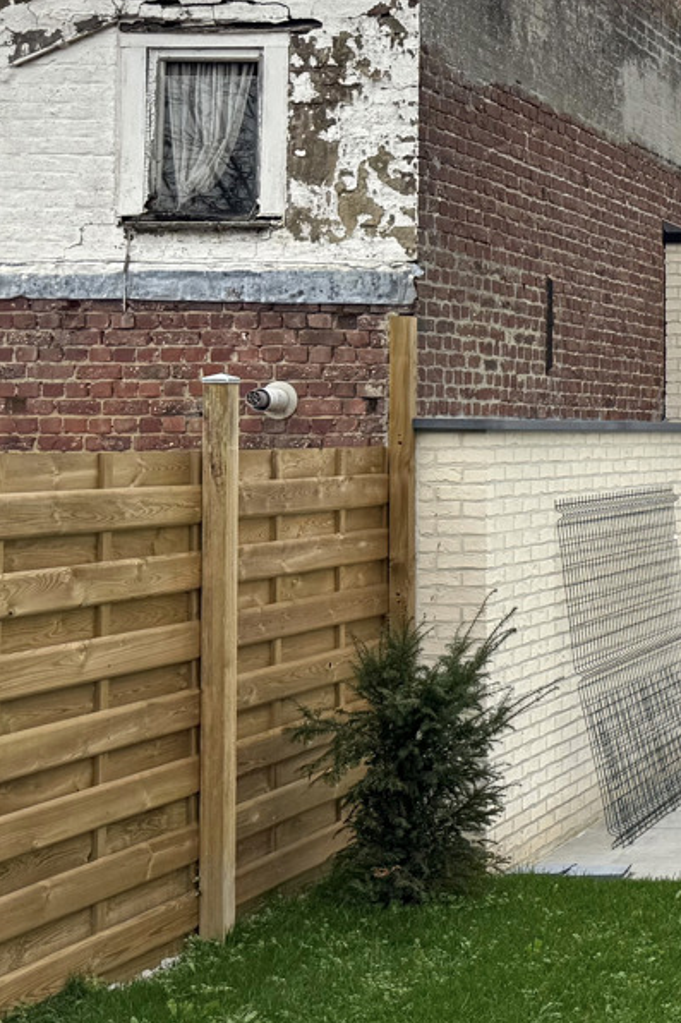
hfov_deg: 16.8
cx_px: 1232
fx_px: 1902
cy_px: 402
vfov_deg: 30.0
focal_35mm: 67
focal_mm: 6.76
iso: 80
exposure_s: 1/747
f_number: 1.78
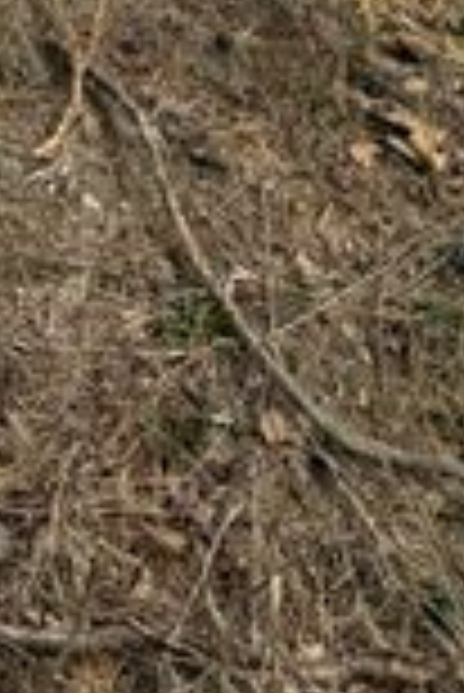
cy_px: -767
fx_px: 2083
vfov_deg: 14.8
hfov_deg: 11.7
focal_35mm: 108
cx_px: -392
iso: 80
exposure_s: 1/3584
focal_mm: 6.76
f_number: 1.78
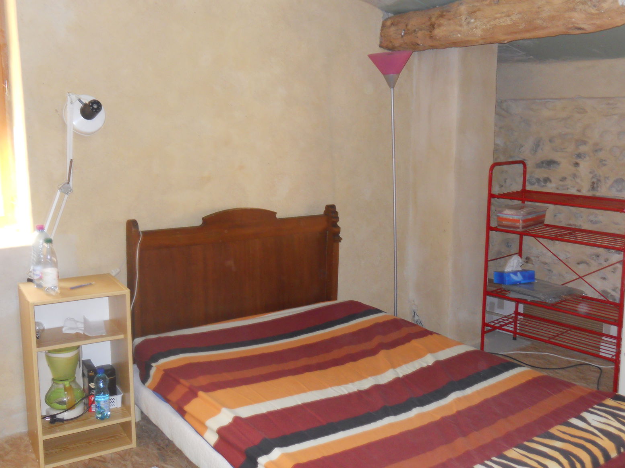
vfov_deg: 42.9
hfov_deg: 55.4
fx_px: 596
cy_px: 232
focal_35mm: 33
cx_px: 309
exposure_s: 1/25
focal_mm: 5.7
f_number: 2.8
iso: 250
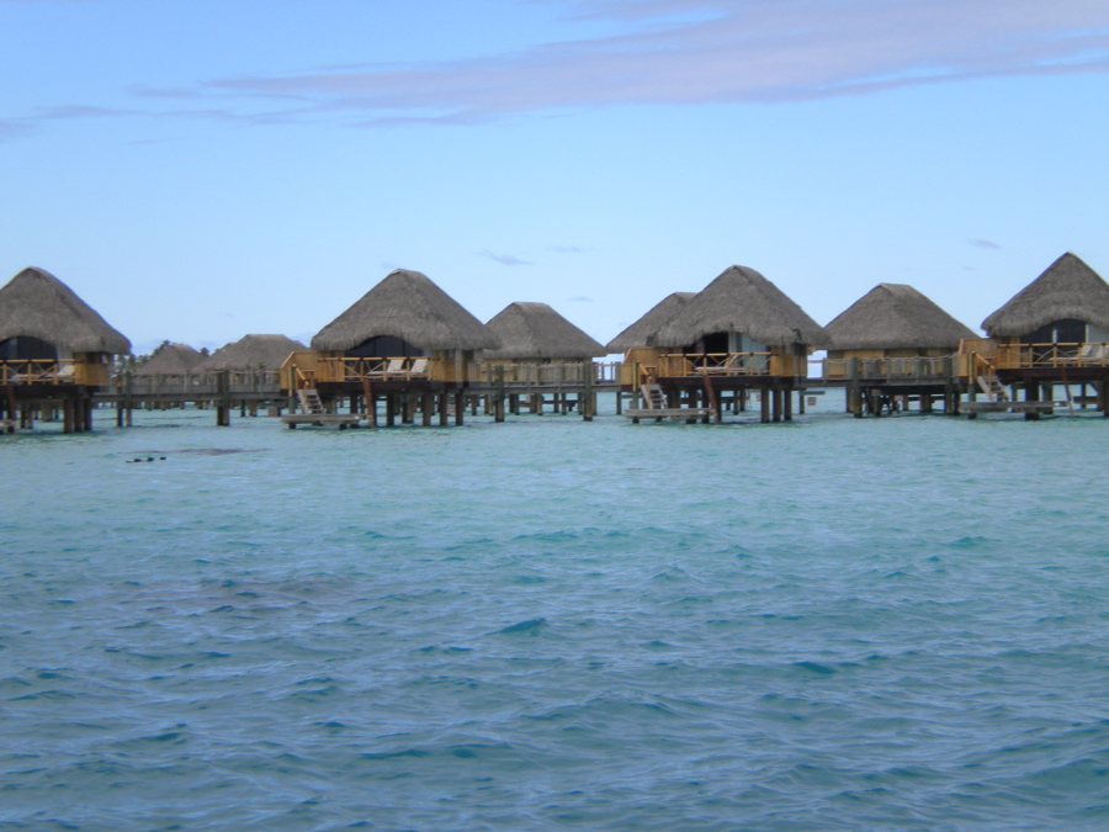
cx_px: 554
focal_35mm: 96
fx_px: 3076
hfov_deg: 20.4
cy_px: 416
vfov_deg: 15.4
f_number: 8
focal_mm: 17.3
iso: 80
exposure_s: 1/240
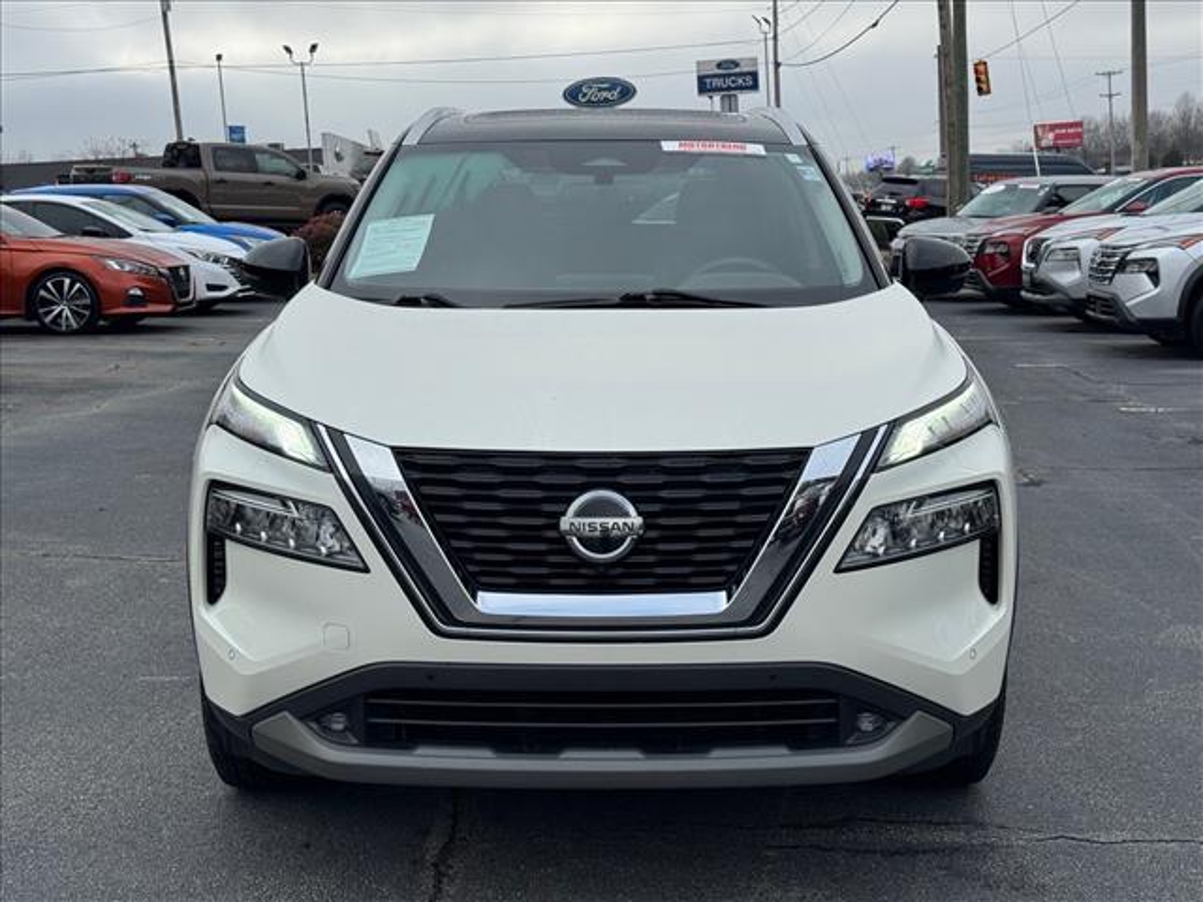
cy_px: 451
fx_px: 1668
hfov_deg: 39.7
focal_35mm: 48
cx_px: 602
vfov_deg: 30.3
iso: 64
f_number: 1.78
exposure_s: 1/2513
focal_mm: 6.76
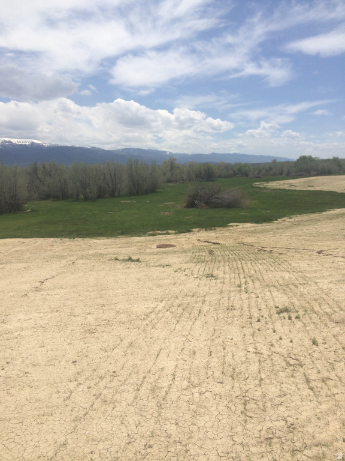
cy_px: 230
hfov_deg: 46.8
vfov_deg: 60.0
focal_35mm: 30
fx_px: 399
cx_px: 172
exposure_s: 1/5128
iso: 40
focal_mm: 4.12
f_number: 2.2
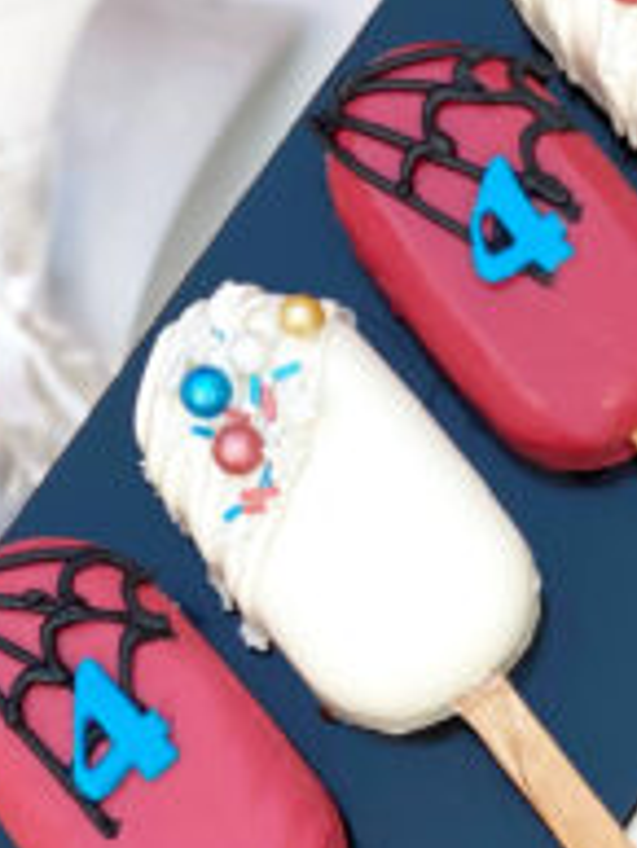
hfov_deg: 10.9
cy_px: 191
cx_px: 556
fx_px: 3333
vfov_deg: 14.4
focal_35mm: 136
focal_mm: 6
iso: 40
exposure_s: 1/122
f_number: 2
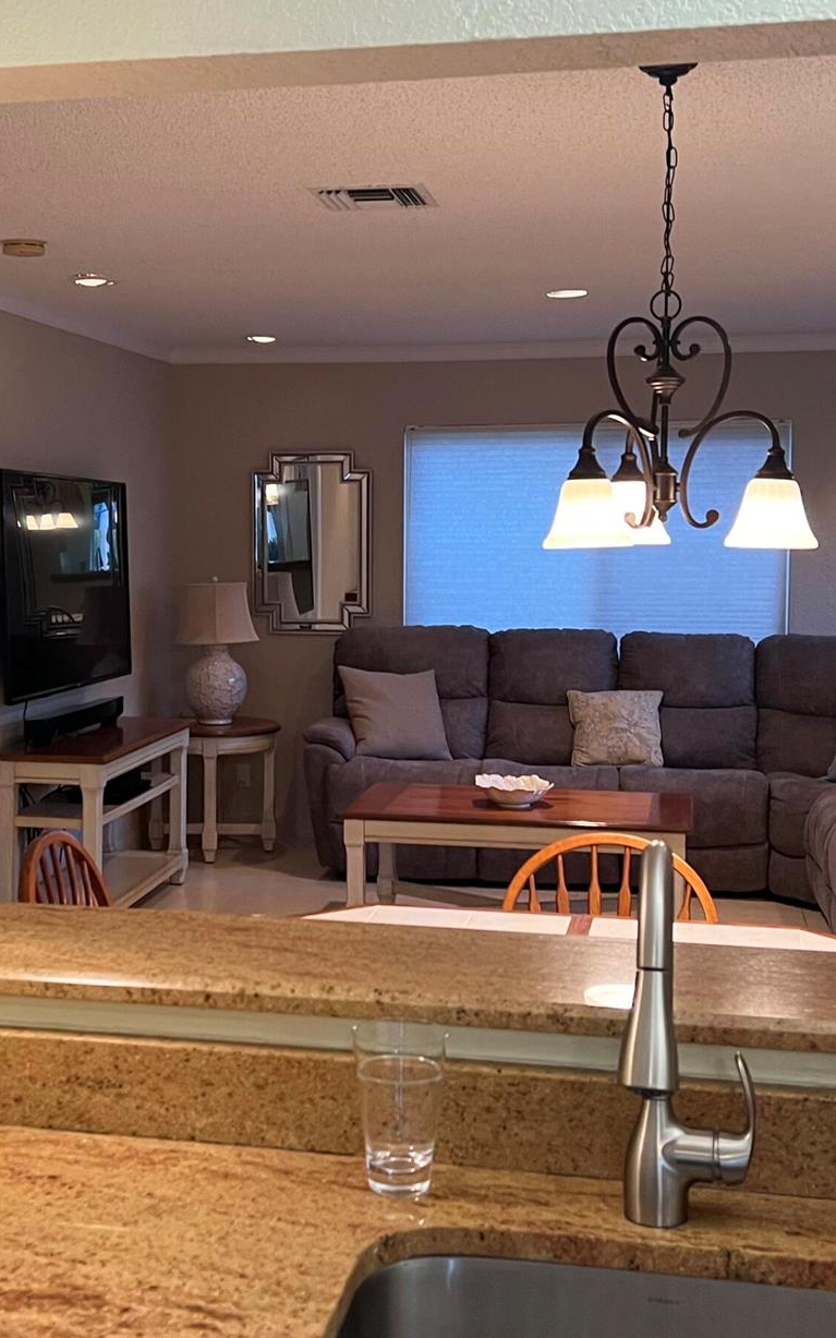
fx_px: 1677
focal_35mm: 46
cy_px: 599
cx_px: 329
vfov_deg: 43.4
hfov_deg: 27.9
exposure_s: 1/60
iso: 160
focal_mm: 5.7
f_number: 1.5
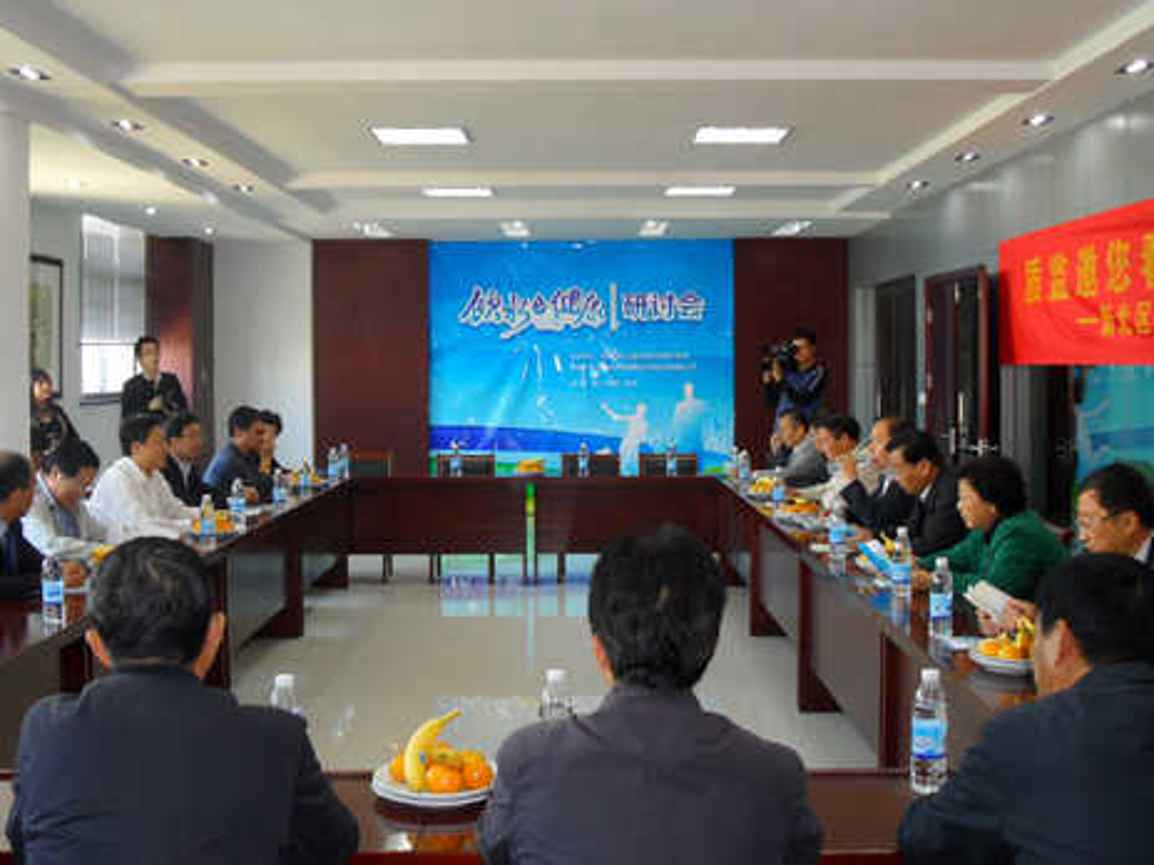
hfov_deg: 46.8
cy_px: 432
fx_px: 1333
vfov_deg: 36.0
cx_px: 577
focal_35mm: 40
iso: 320
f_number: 3.6
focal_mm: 6.5
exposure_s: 1/45
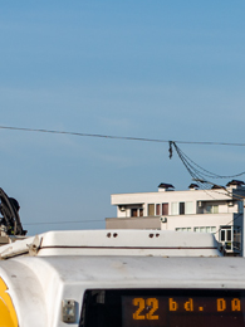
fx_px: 2095
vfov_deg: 8.8
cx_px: 141
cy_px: 348
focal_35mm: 222
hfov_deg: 6.7
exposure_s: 1/1000
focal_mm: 50
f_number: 4.5
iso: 125
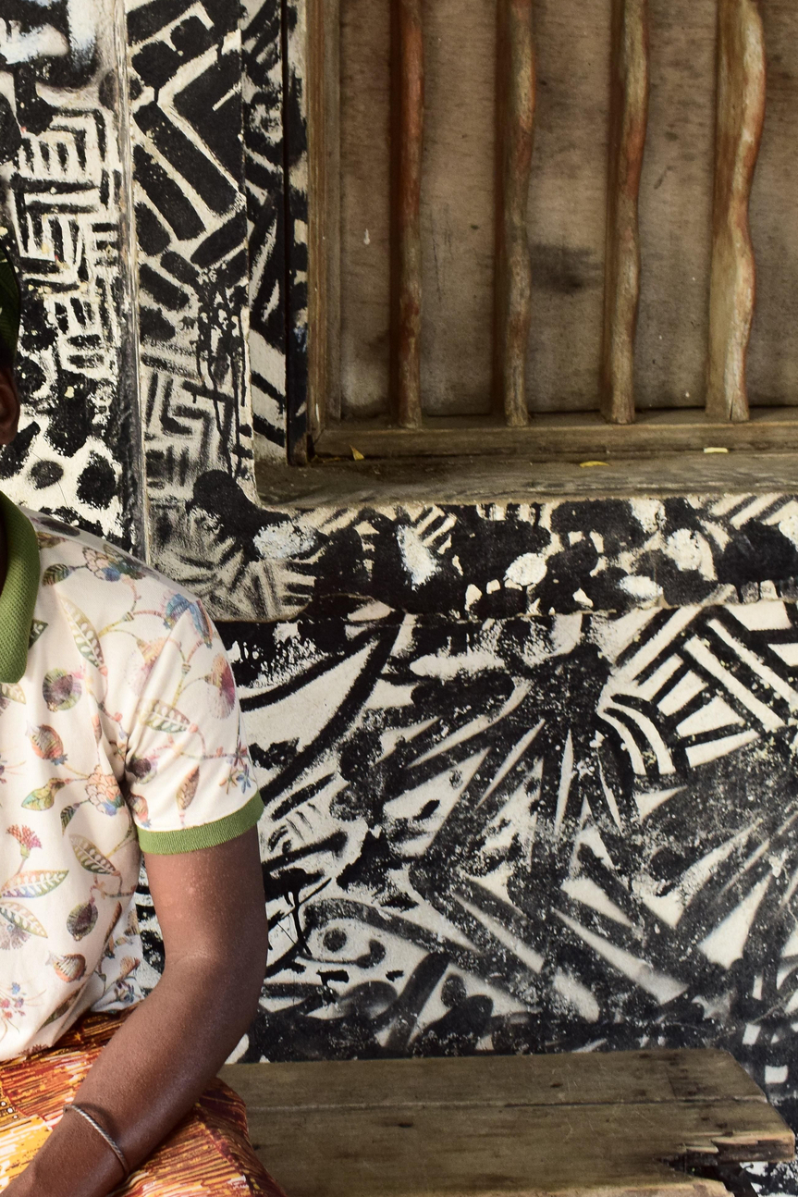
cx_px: 164
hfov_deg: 26.0
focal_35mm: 51
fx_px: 1695
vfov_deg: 38.9
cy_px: 585
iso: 800
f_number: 8
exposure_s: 1/20
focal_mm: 22
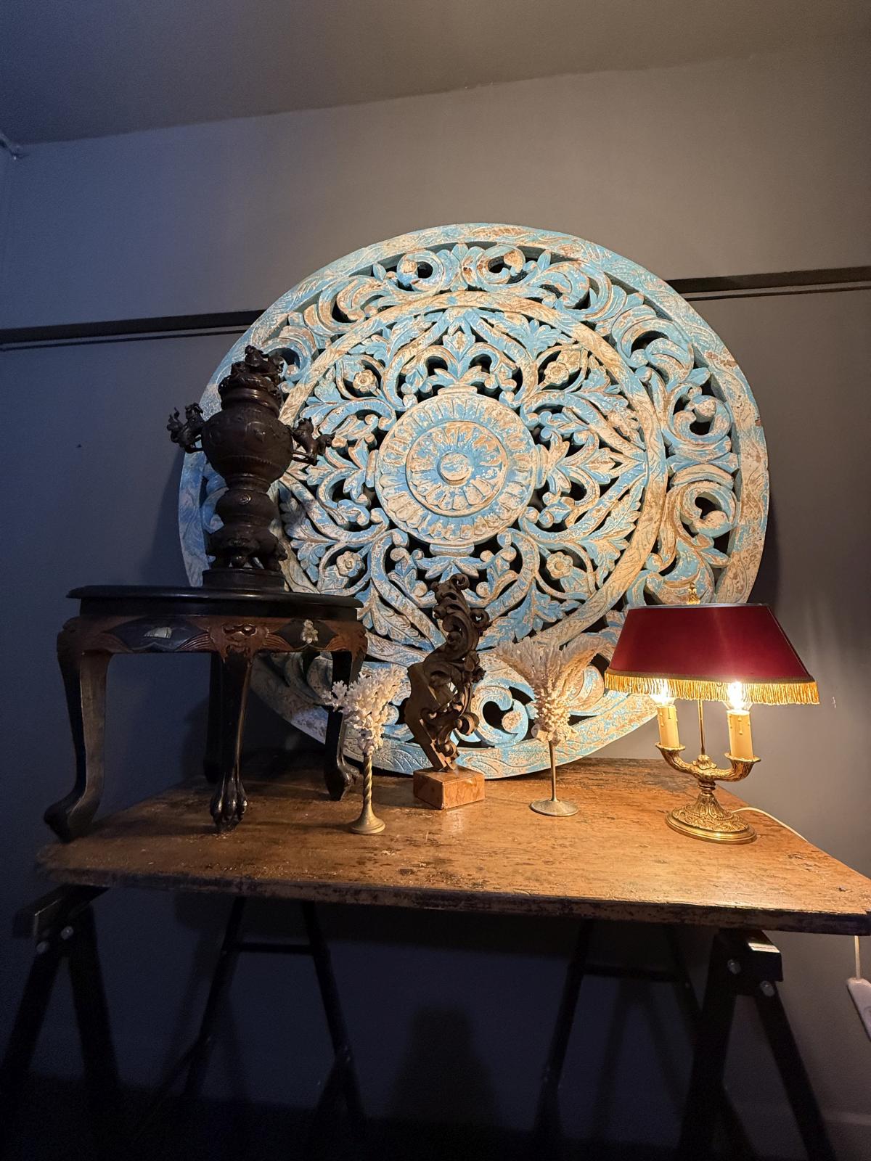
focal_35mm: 14
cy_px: 580
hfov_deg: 85.7
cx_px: 436
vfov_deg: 102.1
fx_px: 470
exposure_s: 1/50
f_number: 2.2
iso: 250
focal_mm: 2.22
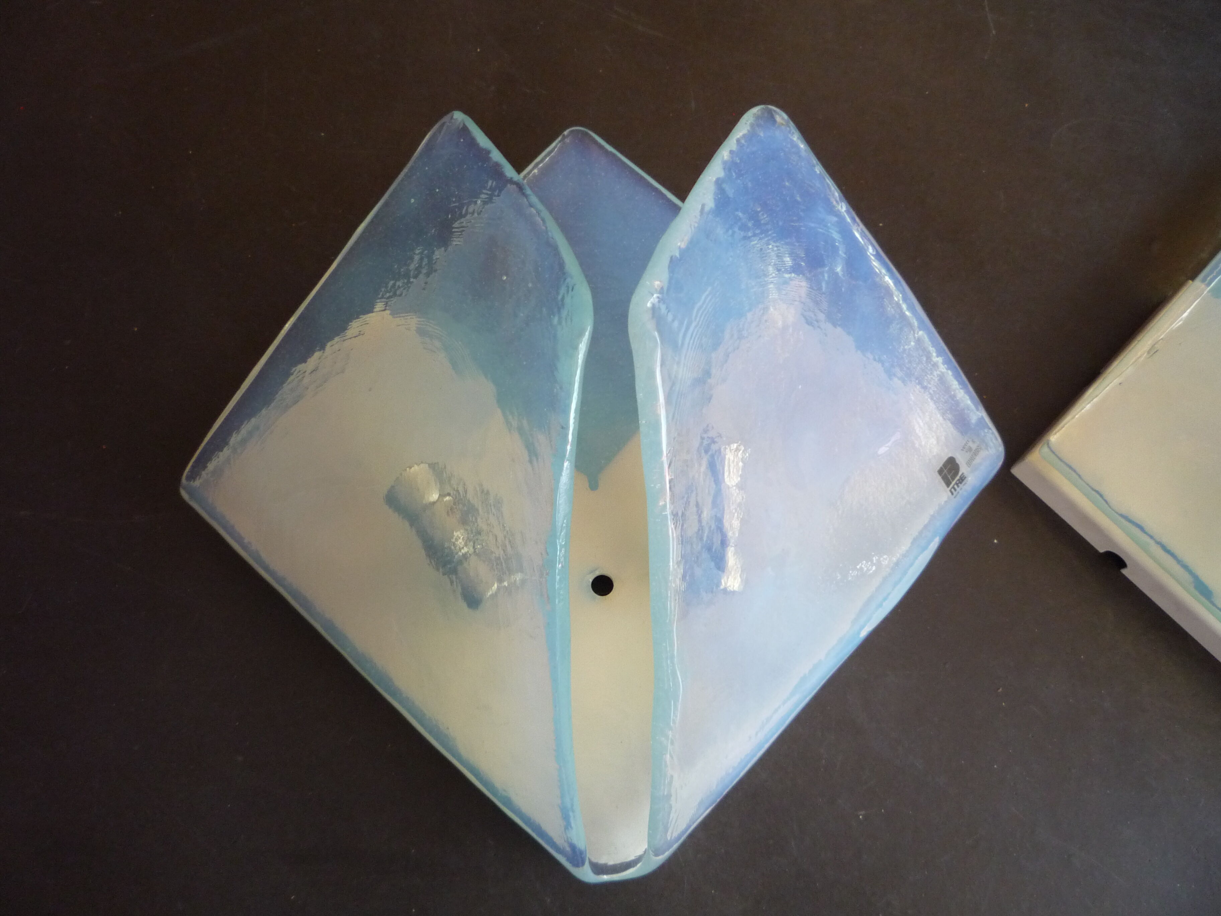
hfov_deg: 60.0
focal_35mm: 30
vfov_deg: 46.8
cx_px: 610
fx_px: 1058
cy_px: 458
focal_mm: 5.2
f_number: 3.3
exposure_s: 1/30
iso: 250
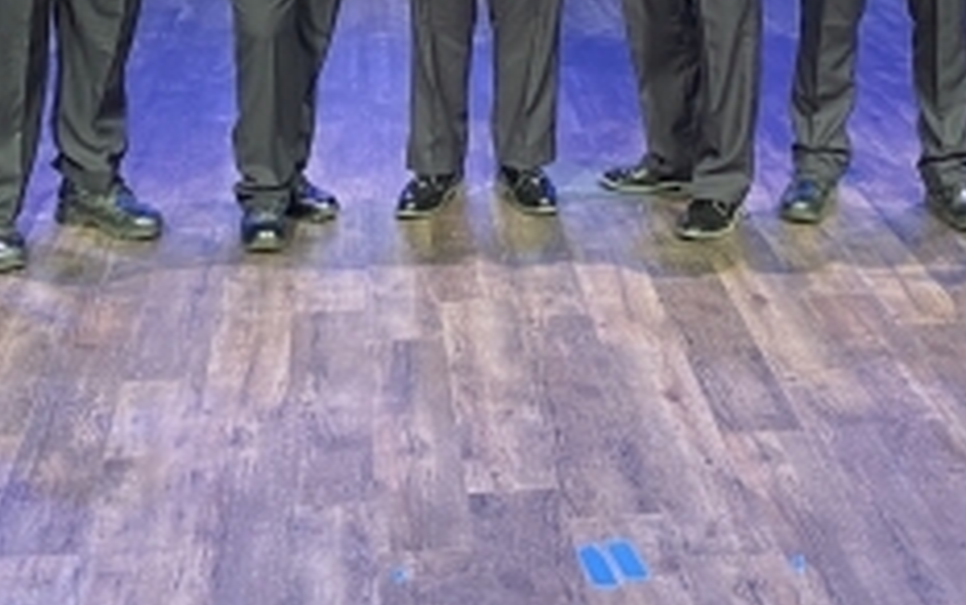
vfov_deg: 16.8
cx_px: 638
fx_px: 1871
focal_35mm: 71
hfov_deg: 28.8
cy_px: -286
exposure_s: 1/45
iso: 125
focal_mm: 4.25
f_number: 1.8
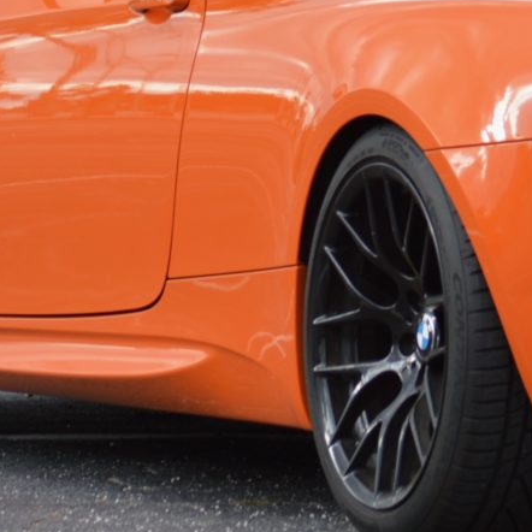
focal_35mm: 484
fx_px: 8416
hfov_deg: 3.6
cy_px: -42
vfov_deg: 3.6
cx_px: 595
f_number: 5.6
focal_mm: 82
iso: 140
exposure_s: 1/125
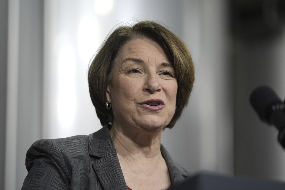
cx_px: 142
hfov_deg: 10.3
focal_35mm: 200
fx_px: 1583
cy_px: 95
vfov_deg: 6.9
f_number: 2.8
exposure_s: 1/640
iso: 2000
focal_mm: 200
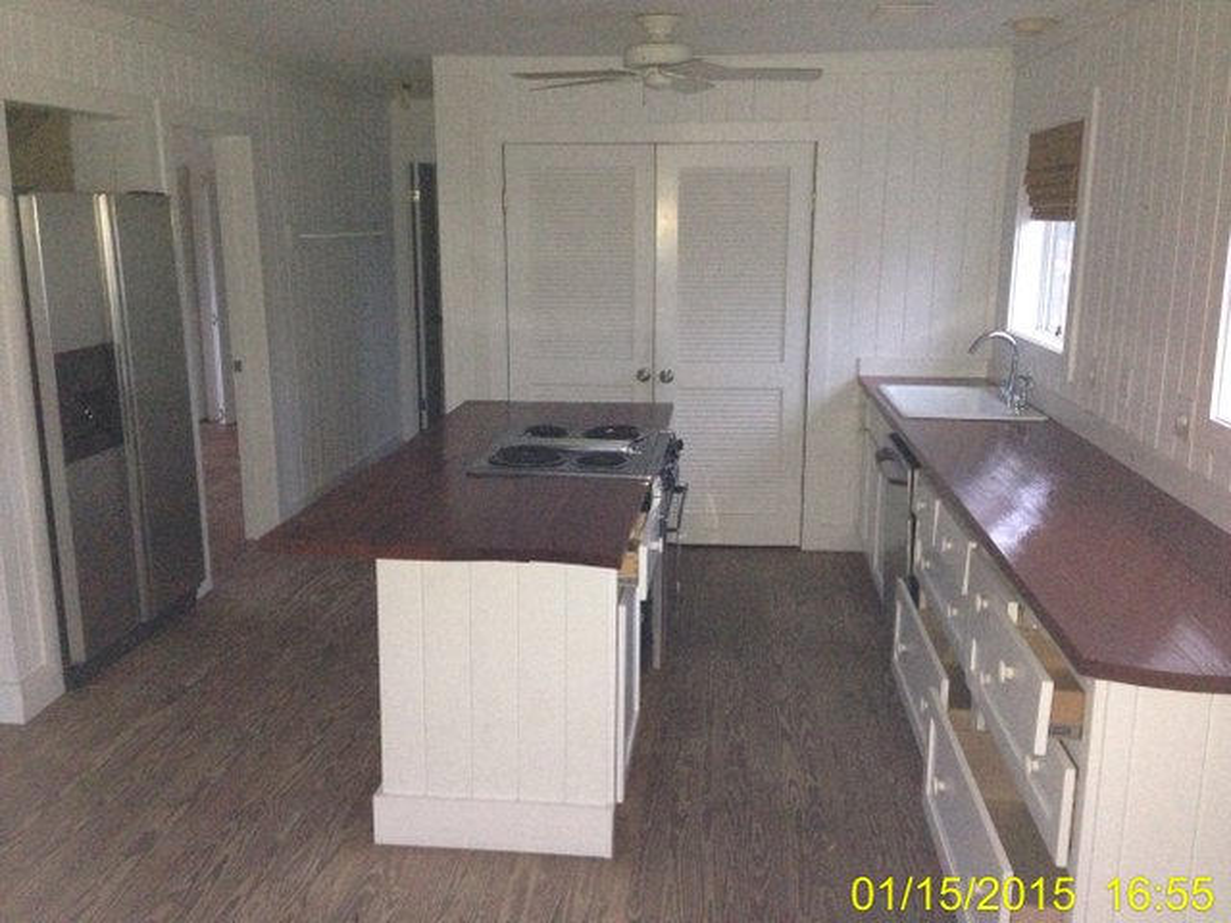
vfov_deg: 42.9
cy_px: 462
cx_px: 616
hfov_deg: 55.4
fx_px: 1174
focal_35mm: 33
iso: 500
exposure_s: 1/16
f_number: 2.4
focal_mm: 4.12
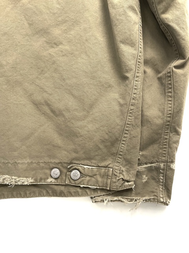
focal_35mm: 29
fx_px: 211
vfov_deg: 61.7
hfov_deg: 48.2
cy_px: 126
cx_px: 94
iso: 40
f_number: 1.8
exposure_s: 1/60
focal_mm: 3
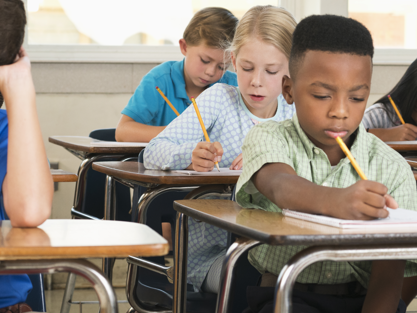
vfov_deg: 13.0
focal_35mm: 114
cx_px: 202
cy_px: 156
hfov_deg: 17.3
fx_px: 1373
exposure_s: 1/250
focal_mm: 70
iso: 2000
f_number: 6.3
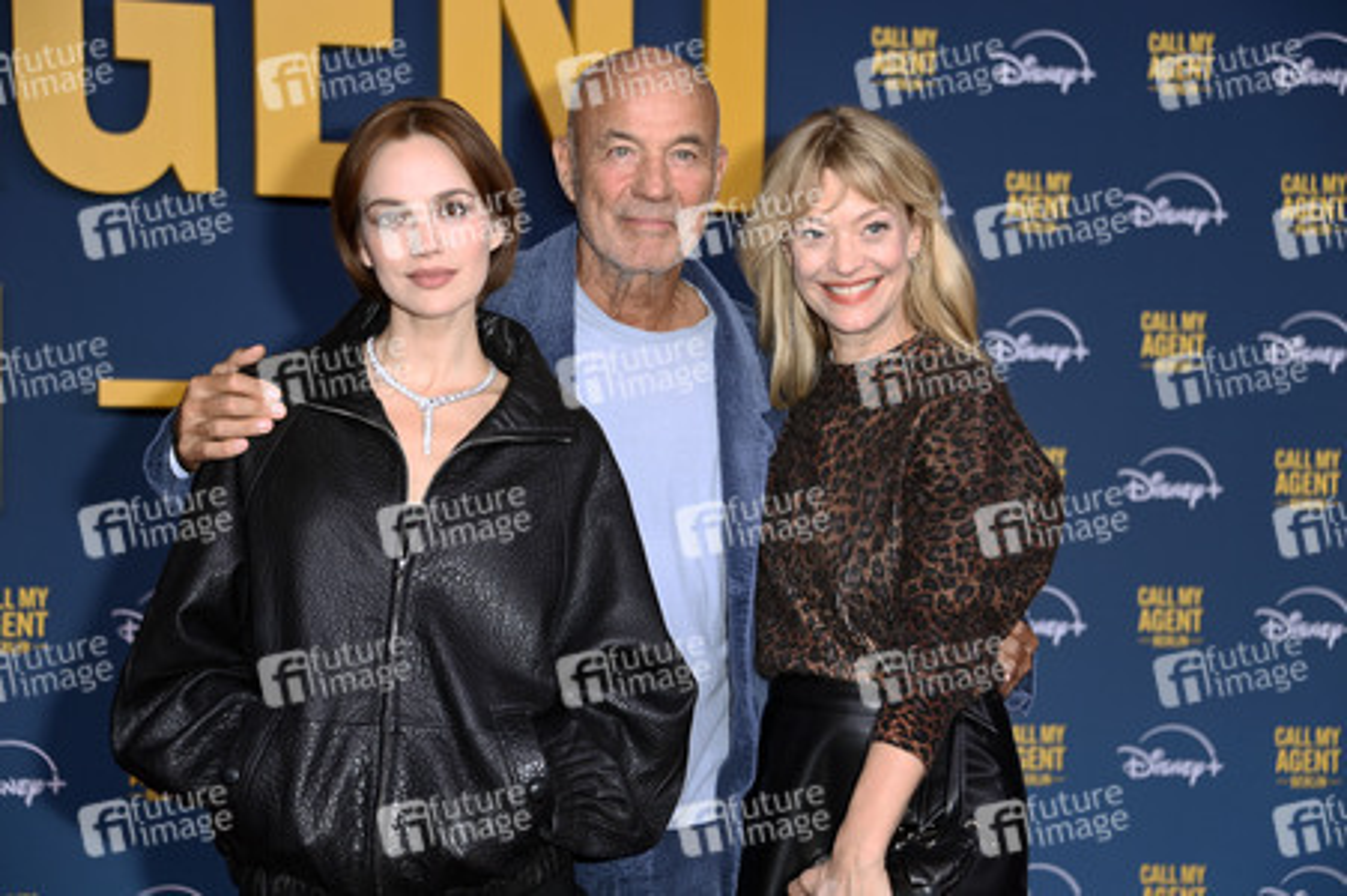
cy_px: 448
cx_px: 674
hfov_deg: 22.6
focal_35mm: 90
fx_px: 3365
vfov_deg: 15.2
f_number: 5.6
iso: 800
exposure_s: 1/200
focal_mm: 90
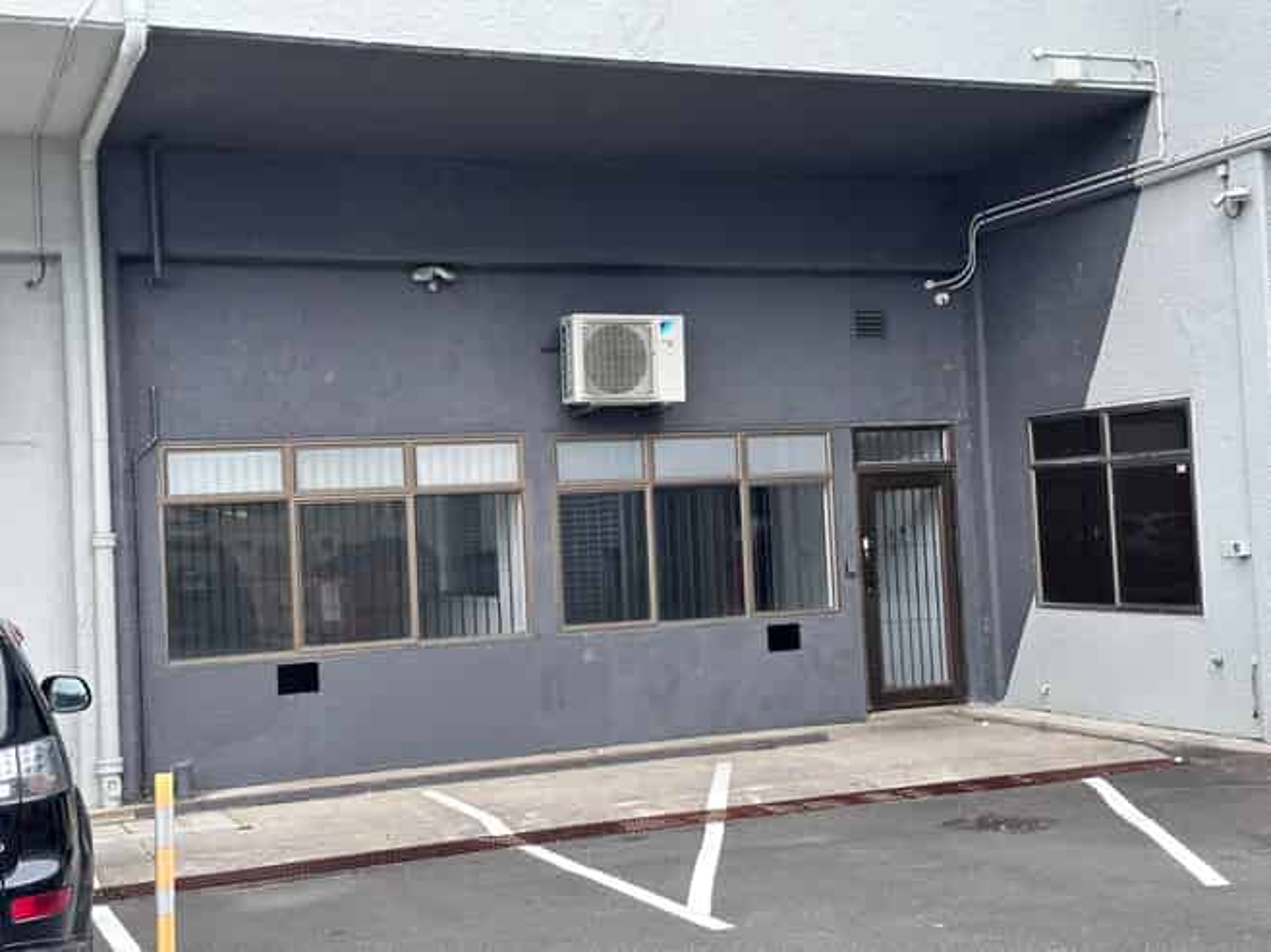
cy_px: 476
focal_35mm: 48
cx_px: 636
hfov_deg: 39.7
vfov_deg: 30.2
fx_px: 1762
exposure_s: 1/460
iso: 64
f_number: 1.78
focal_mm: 6.86
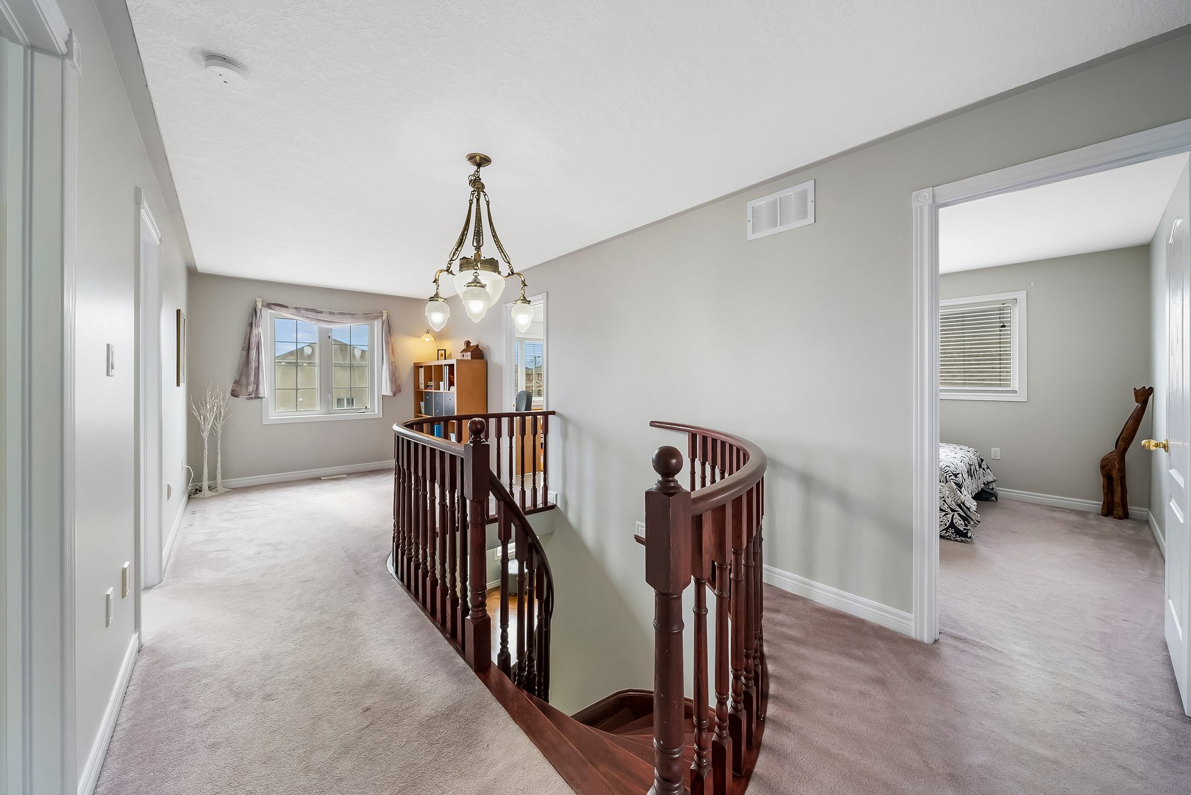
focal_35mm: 12
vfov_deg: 90.1
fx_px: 397
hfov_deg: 112.6
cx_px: 596
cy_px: 398
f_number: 5
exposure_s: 1/25
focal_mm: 12
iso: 1600
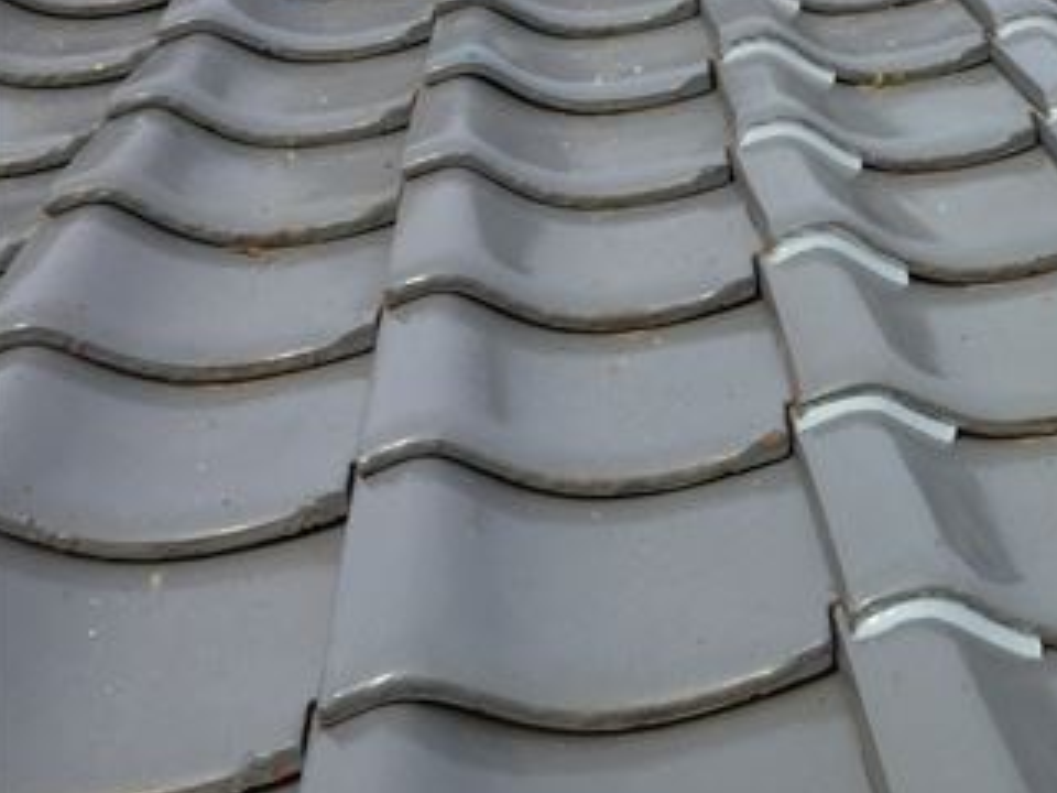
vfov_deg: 25.2
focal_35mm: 58
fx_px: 1771
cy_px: 433
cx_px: 1040
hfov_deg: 31.0
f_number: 2.2
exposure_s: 1/1980
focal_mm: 4.15
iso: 32
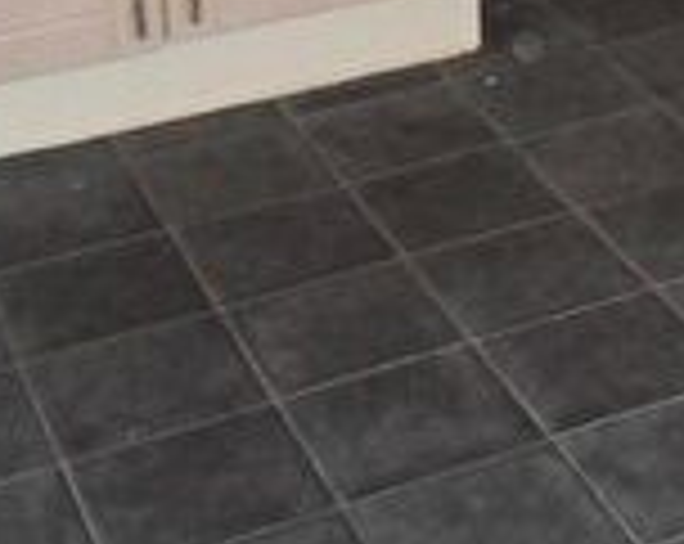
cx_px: 864
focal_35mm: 108
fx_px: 2182
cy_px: -429
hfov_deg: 16.9
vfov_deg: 12.9
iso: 200
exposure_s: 1/30
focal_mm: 4.2
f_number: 3.3
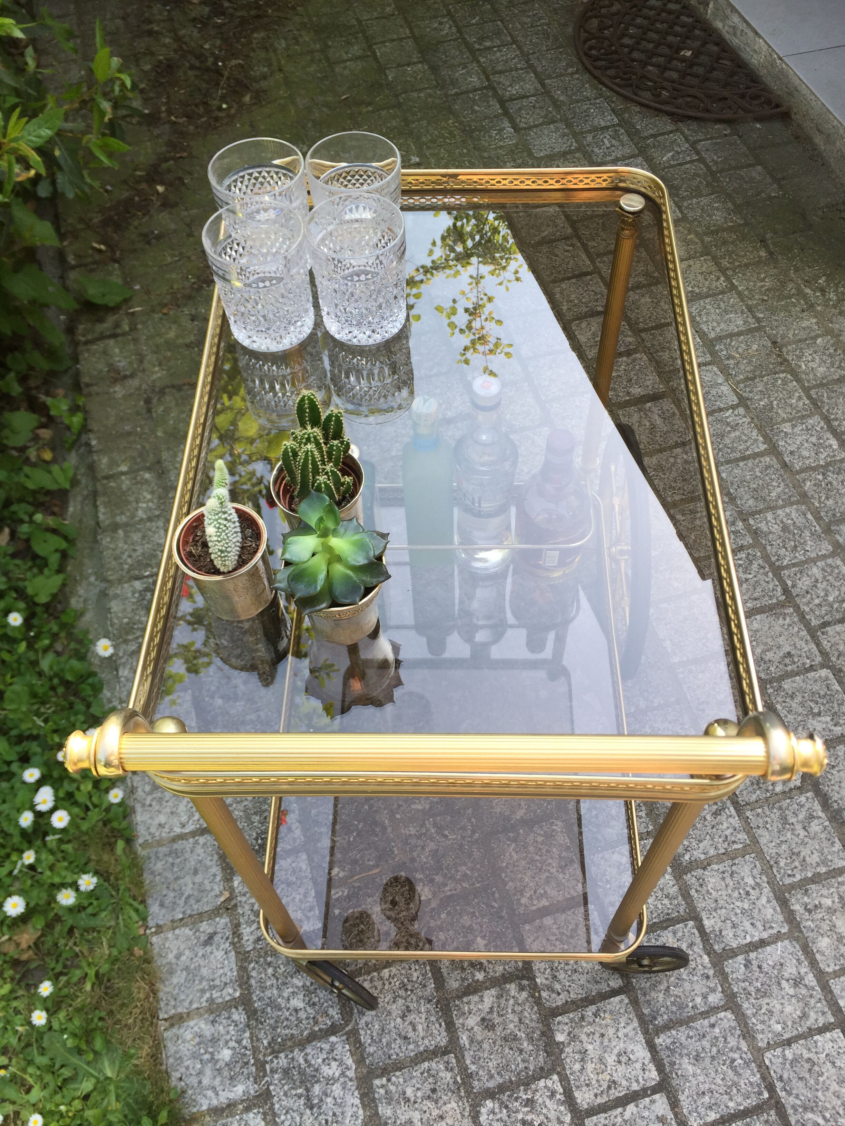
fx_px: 944
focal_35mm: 29
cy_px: 563
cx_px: 422
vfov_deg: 61.7
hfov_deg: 48.2
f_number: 2.2
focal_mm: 4.15
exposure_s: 1/299
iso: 32
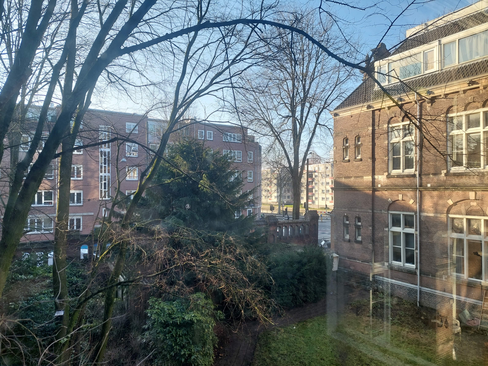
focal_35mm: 25
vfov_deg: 54.9
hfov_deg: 69.4
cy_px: 183
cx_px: 244
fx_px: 352
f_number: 1.8
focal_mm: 5.2
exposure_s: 1/310
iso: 40
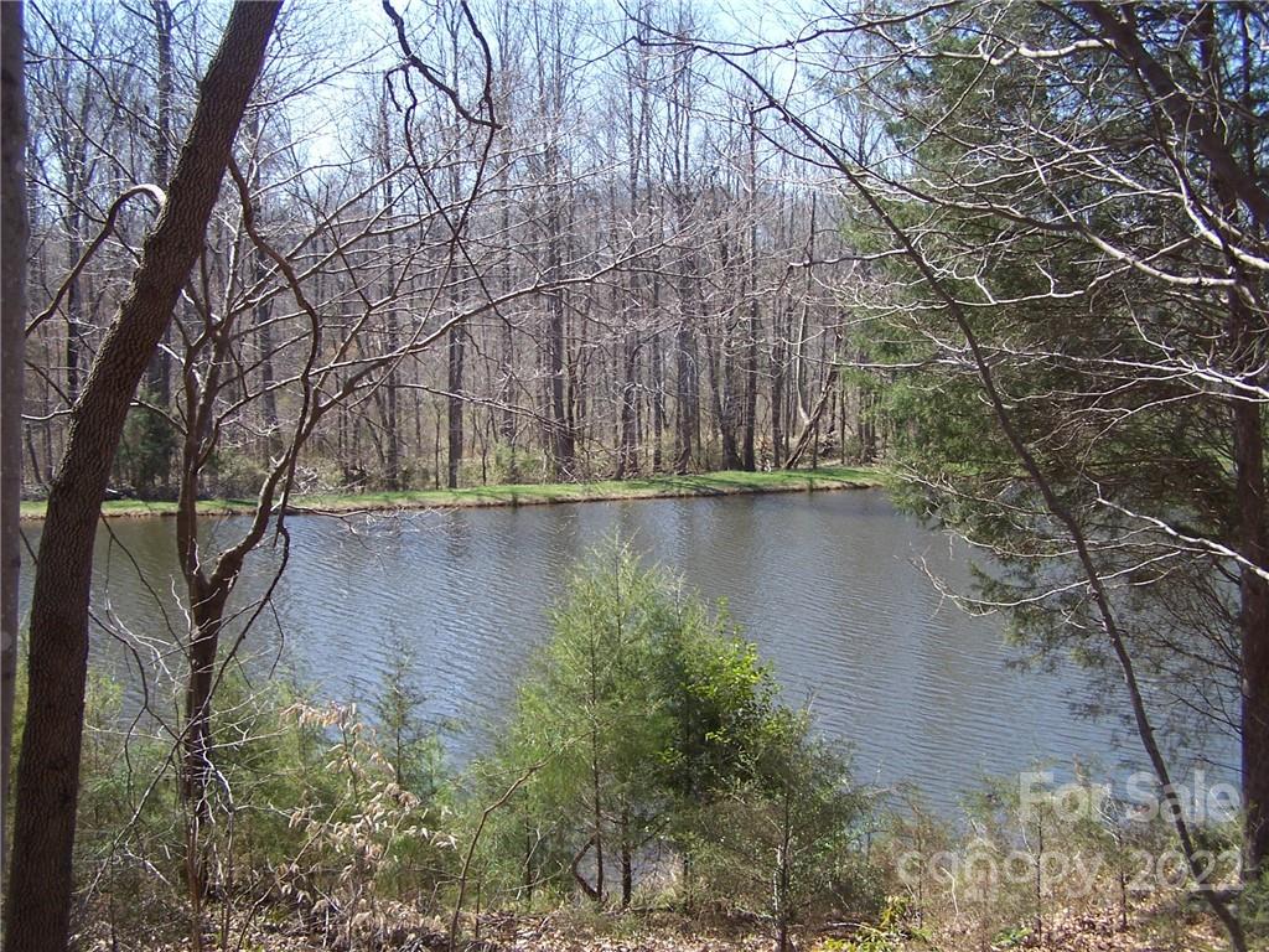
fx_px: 1393
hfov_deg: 49.0
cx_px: 634
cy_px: 476
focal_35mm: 38
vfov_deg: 37.7
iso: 80
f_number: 2.8
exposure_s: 1/500
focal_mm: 6.3
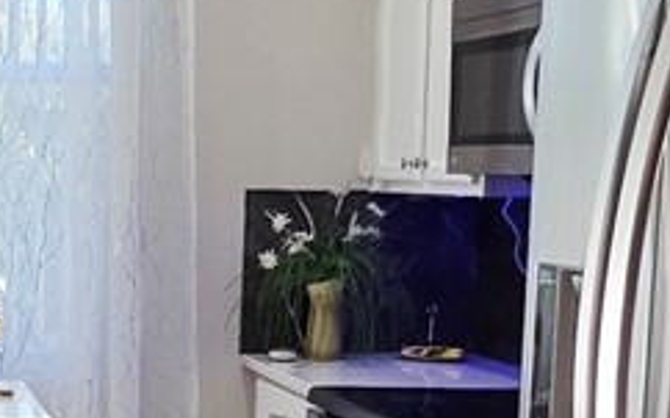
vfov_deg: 14.0
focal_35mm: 91
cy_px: 468
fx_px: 1661
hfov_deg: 22.2
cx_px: 47
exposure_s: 1/120
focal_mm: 2.2
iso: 125
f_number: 1.9
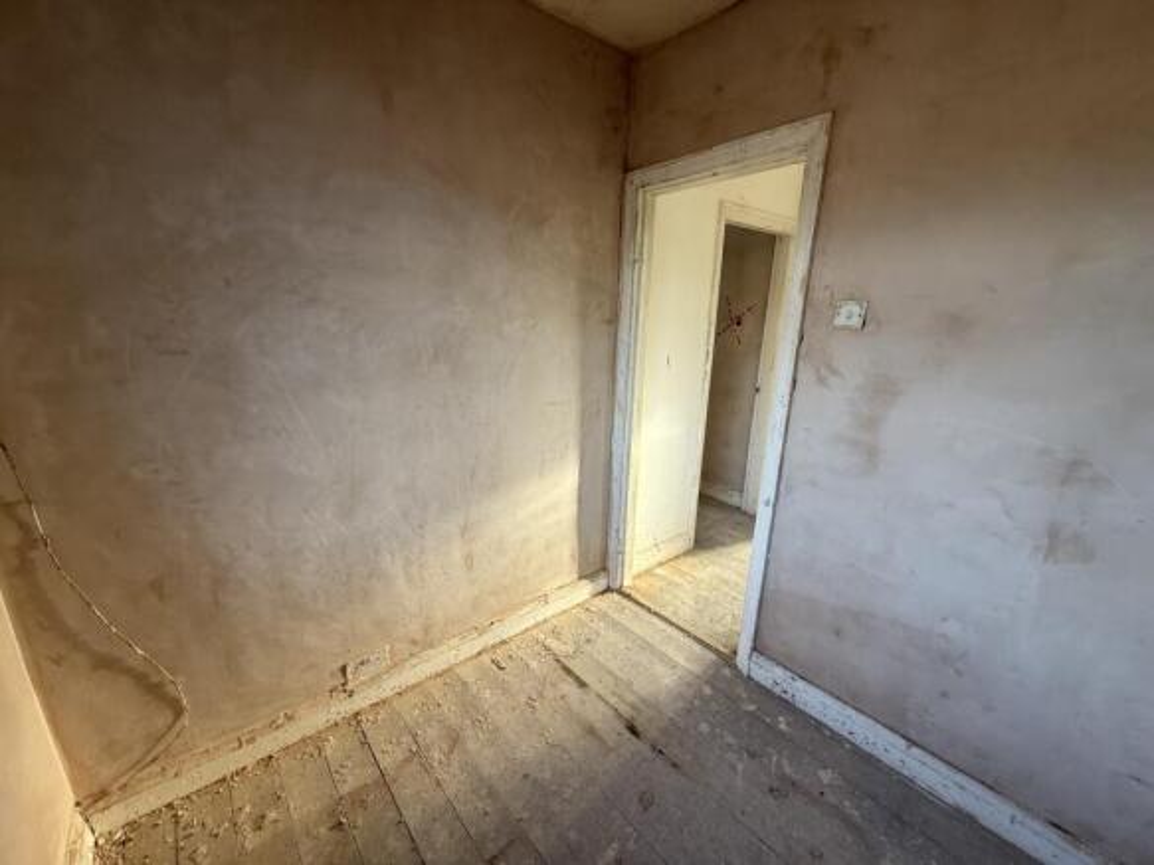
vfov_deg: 85.7
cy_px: 432
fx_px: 467
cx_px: 577
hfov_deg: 102.1
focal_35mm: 14
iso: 80
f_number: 2.2
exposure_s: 1/99
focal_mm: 2.22
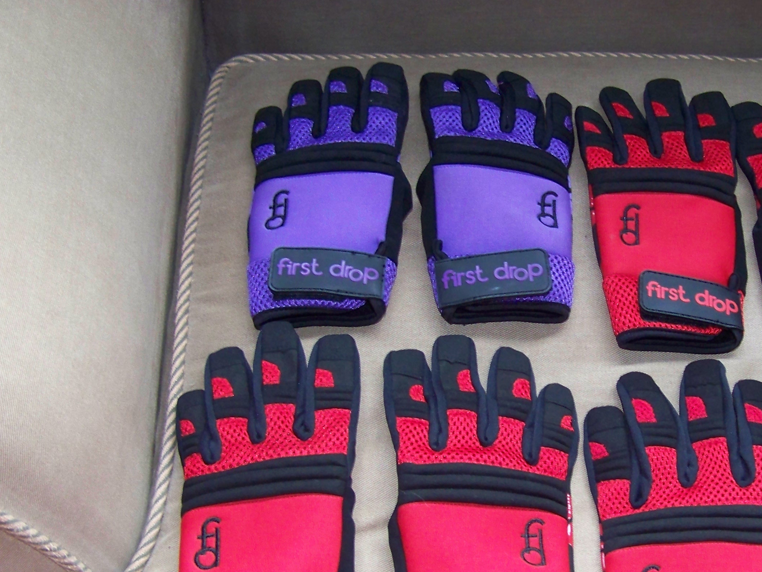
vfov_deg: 25.8
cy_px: 420
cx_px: 551
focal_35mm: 56
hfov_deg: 33.8
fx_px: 1233
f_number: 2.8
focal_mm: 5.85
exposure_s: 1/30
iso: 200
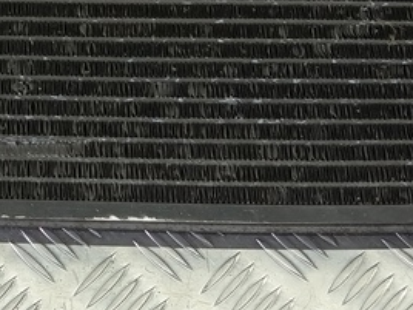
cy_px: -99
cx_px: 5
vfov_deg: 15.9
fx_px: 1050
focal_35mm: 88
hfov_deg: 21.5
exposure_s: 1/50
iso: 128
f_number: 1.6
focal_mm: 4.11
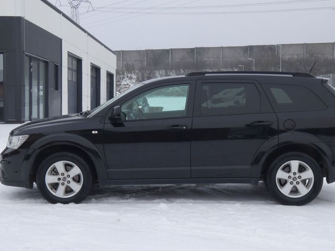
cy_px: 130
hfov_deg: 34.9
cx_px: 181
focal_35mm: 55
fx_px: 532
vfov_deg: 26.6
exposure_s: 1/80
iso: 100
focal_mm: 9
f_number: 5.6
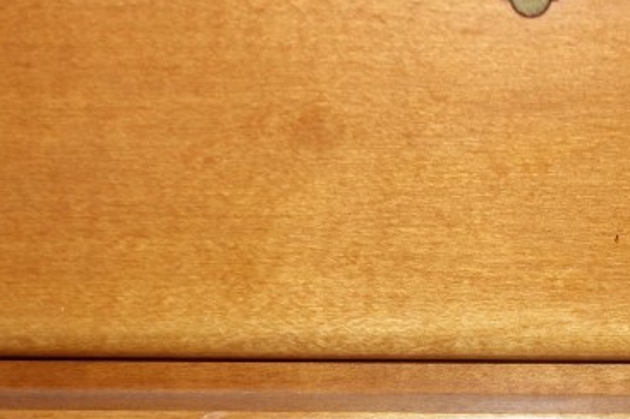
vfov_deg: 15.3
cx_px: 616
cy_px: 376
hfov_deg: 22.3
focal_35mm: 88
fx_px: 1539
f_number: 1.8
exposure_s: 1/30
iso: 125
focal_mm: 10.4
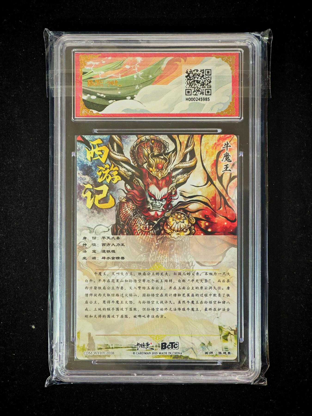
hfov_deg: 17.2
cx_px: 156
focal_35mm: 86
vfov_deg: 22.8
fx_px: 1034
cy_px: 208
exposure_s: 1/25
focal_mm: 8.67
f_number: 2.4
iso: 400
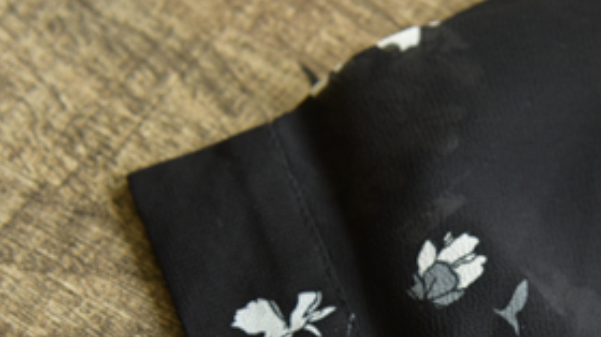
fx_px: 1879
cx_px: 459
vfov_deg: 10.2
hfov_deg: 18.0
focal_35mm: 118
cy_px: 352
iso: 400
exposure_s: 1/80
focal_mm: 42
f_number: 4.5
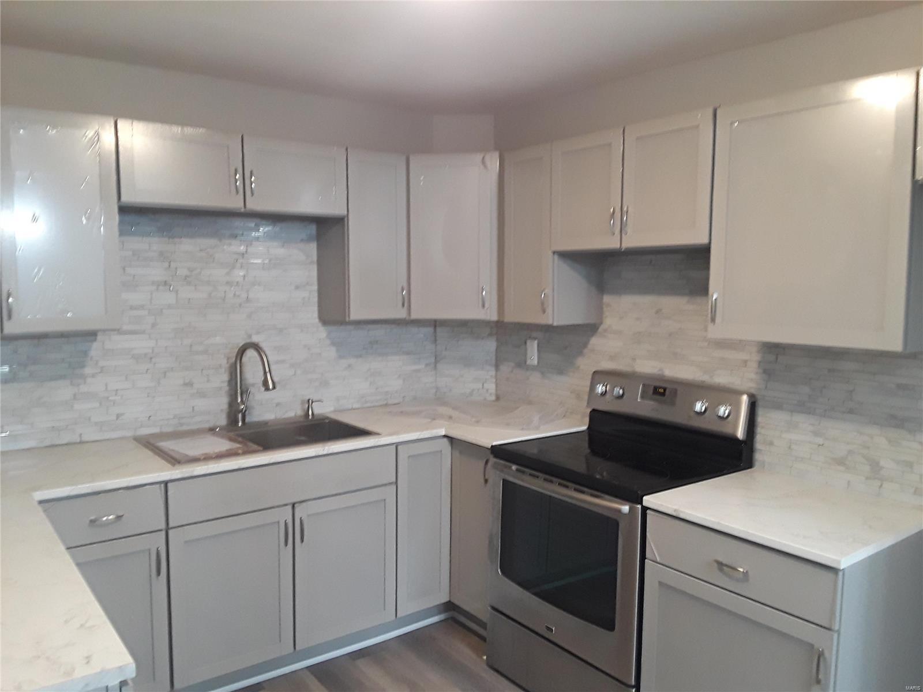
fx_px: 747
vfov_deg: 49.7
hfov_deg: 63.4
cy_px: 346
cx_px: 462
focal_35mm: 28
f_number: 1.9
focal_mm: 2.9
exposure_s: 1/17
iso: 160
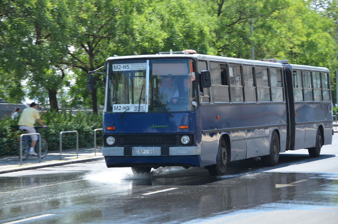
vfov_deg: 11.1
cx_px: 169
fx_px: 1153
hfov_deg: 16.7
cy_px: 112
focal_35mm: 123
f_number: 5.6
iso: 100
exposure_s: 1/50
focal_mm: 82
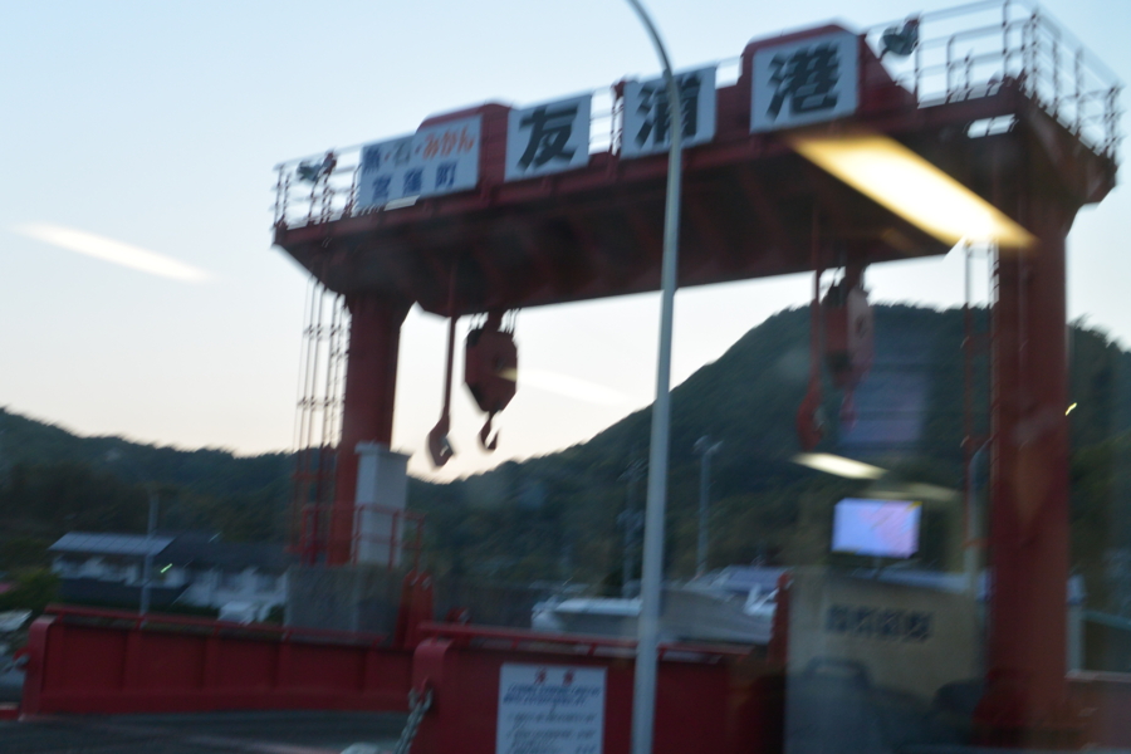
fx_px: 1539
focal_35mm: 49
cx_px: 566
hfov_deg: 40.3
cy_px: 377
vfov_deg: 27.5
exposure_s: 1/10
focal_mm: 18.5
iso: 160
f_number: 5
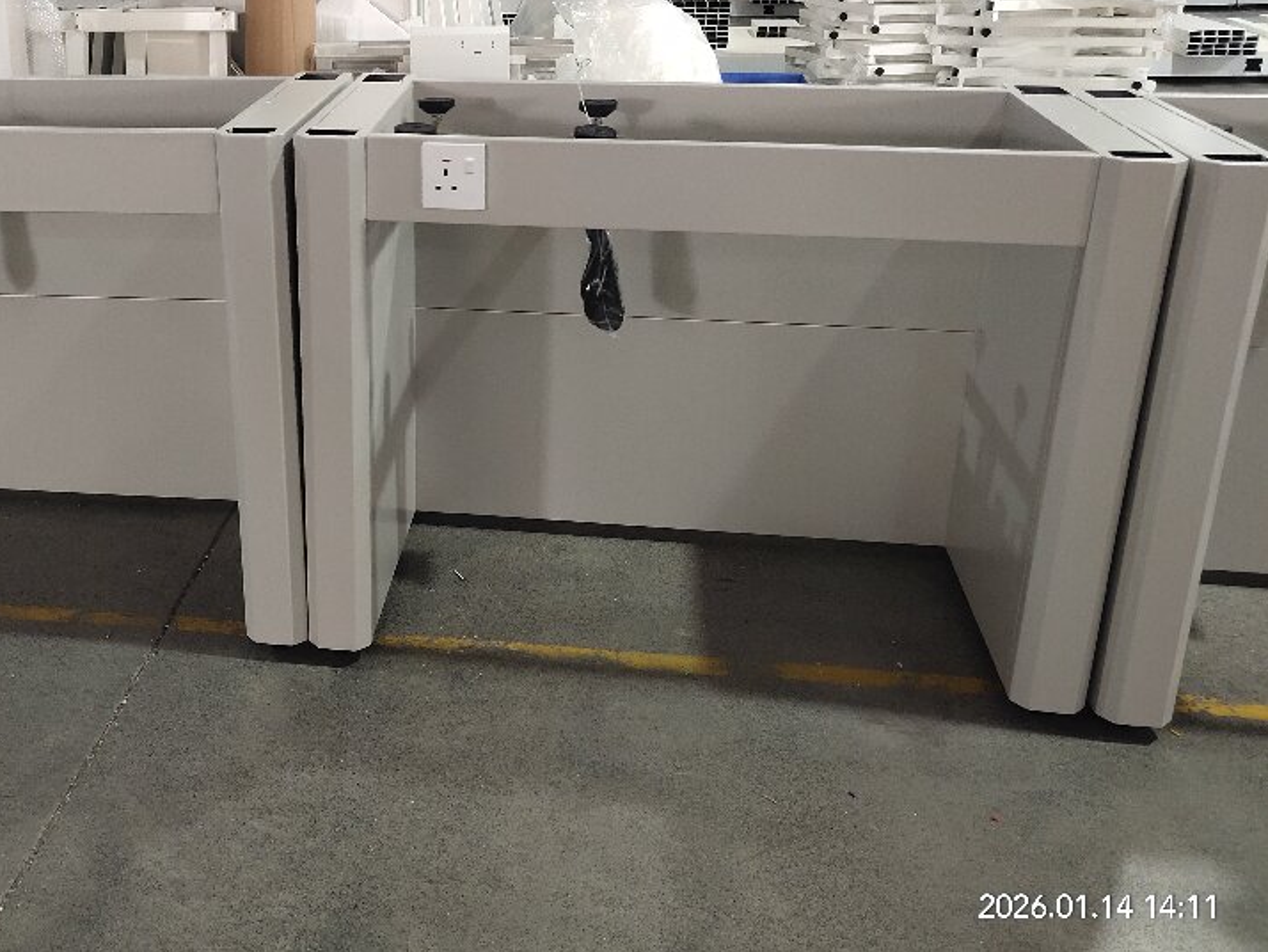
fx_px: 1539
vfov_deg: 33.9
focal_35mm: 42
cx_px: 385
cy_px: 291
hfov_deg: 43.9
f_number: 1.8
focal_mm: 4.35
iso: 324
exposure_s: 1/50
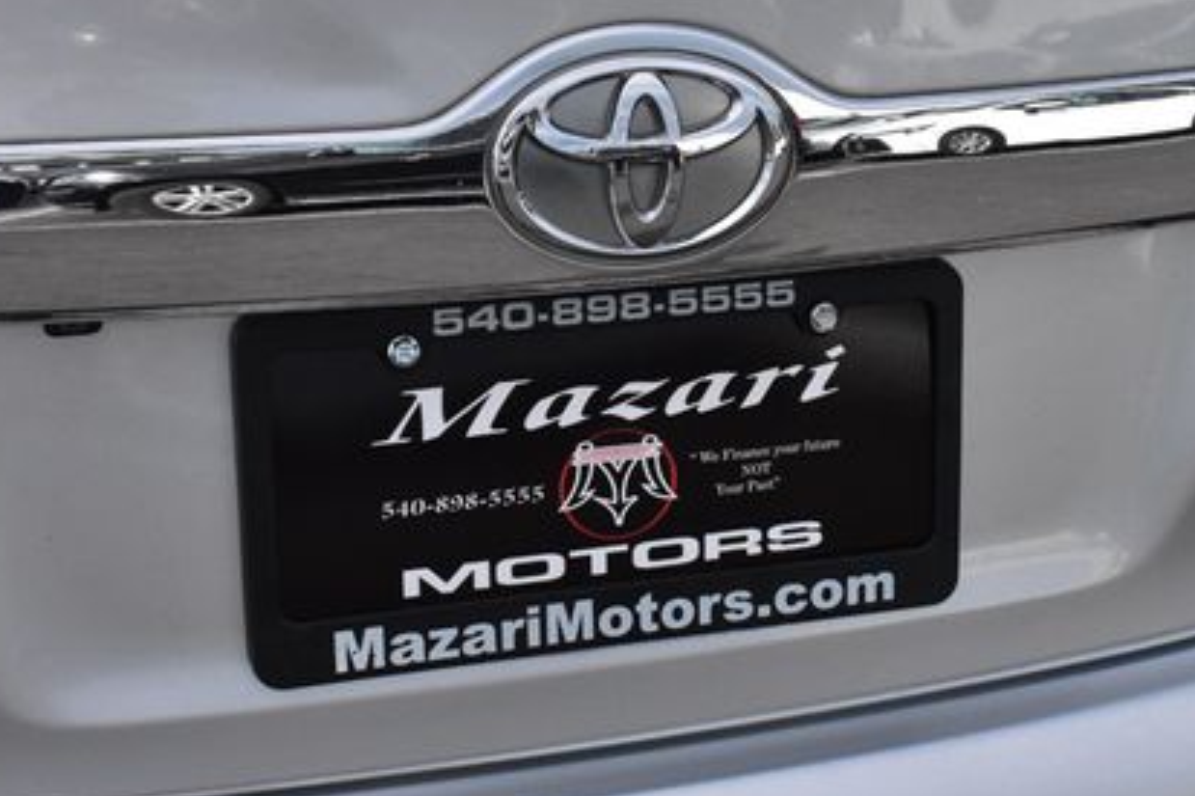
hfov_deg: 31.9
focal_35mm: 63
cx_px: 747
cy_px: 223
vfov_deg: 21.5
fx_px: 2083
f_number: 14
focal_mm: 27
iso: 2500
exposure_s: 1/1600
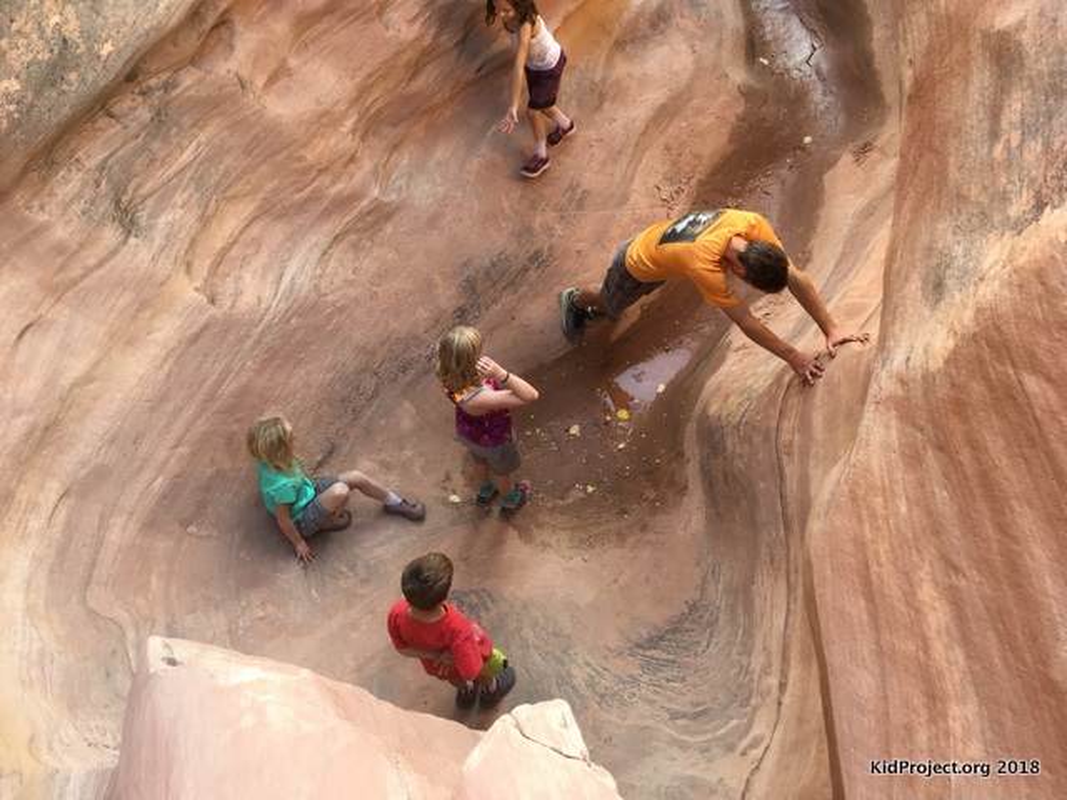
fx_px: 894
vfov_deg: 48.2
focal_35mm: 29
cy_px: 400
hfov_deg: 61.7
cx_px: 534
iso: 40
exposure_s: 1/120
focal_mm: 4.15
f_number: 2.2
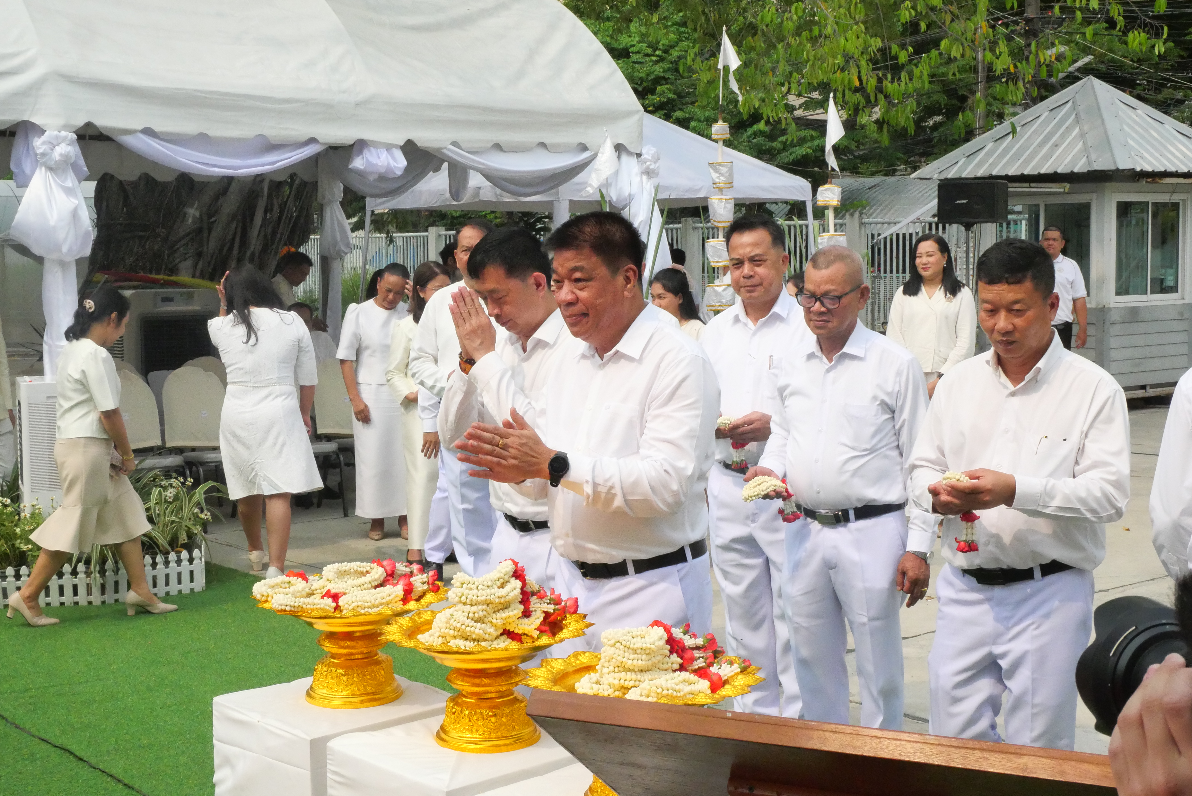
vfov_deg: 28.7
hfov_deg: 41.9
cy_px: 398
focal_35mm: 47
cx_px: 596
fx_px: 1557
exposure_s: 1/3200
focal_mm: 23
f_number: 13
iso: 4000
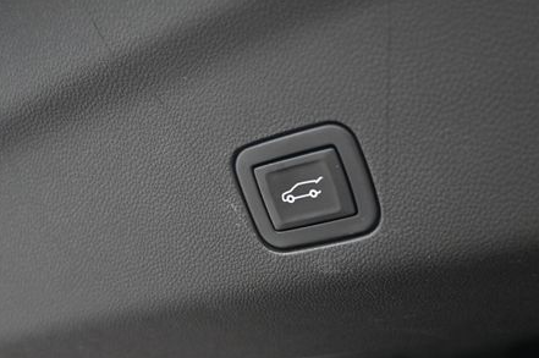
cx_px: 304
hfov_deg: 42.9
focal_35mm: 46
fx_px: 684
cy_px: 219
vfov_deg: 29.3
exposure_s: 1/125
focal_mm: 21
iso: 2000
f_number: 4
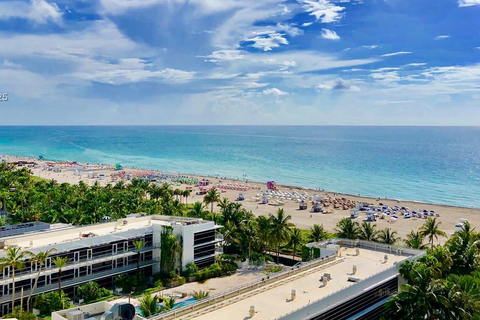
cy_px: 98
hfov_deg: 44.5
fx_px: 587
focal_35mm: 44
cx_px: 225
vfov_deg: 30.2
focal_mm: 4
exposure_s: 1/6098
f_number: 1.8
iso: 25
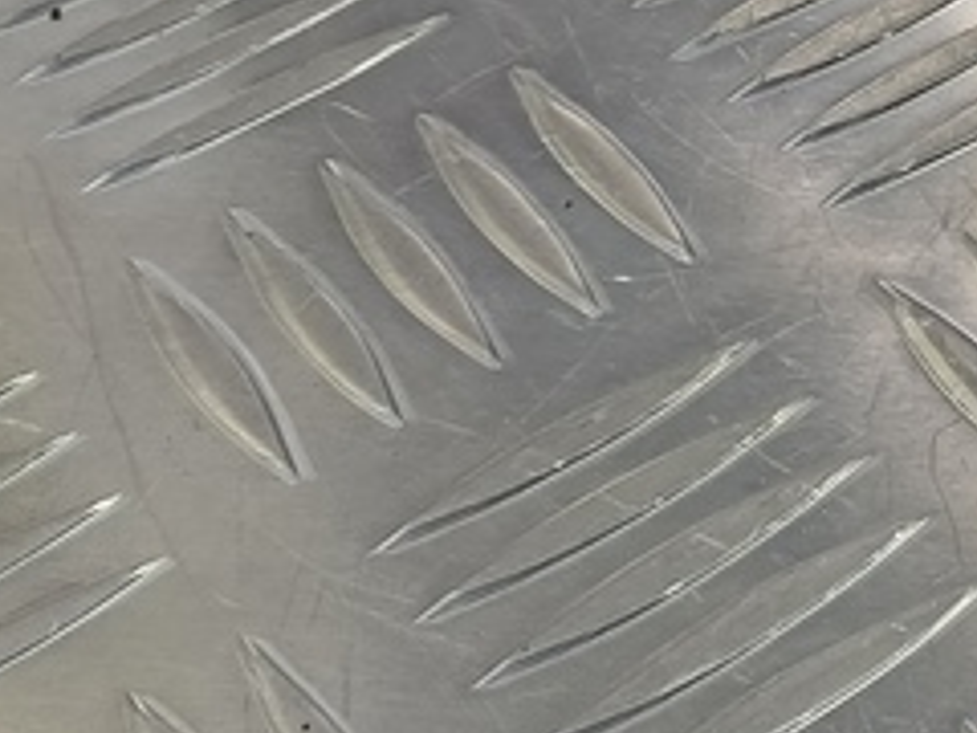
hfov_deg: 15.7
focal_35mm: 98
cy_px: -460
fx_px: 2766
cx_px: 1982
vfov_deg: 13.9
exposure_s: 1/50
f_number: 1.6
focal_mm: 4.11
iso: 87
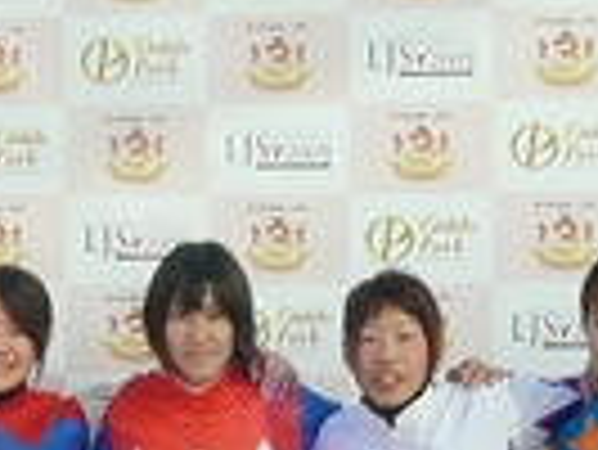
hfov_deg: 13.4
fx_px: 2542
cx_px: 400
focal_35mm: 147
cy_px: 634
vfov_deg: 9.9
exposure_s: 1/200
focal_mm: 5.2
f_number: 5.6
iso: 100
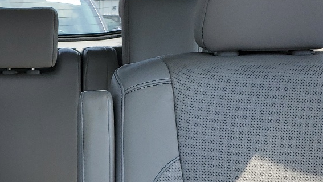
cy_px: 198
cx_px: 6
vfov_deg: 14.8
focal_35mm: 80
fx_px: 685
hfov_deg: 25.3
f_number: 1.5
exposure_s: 1/167
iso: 50
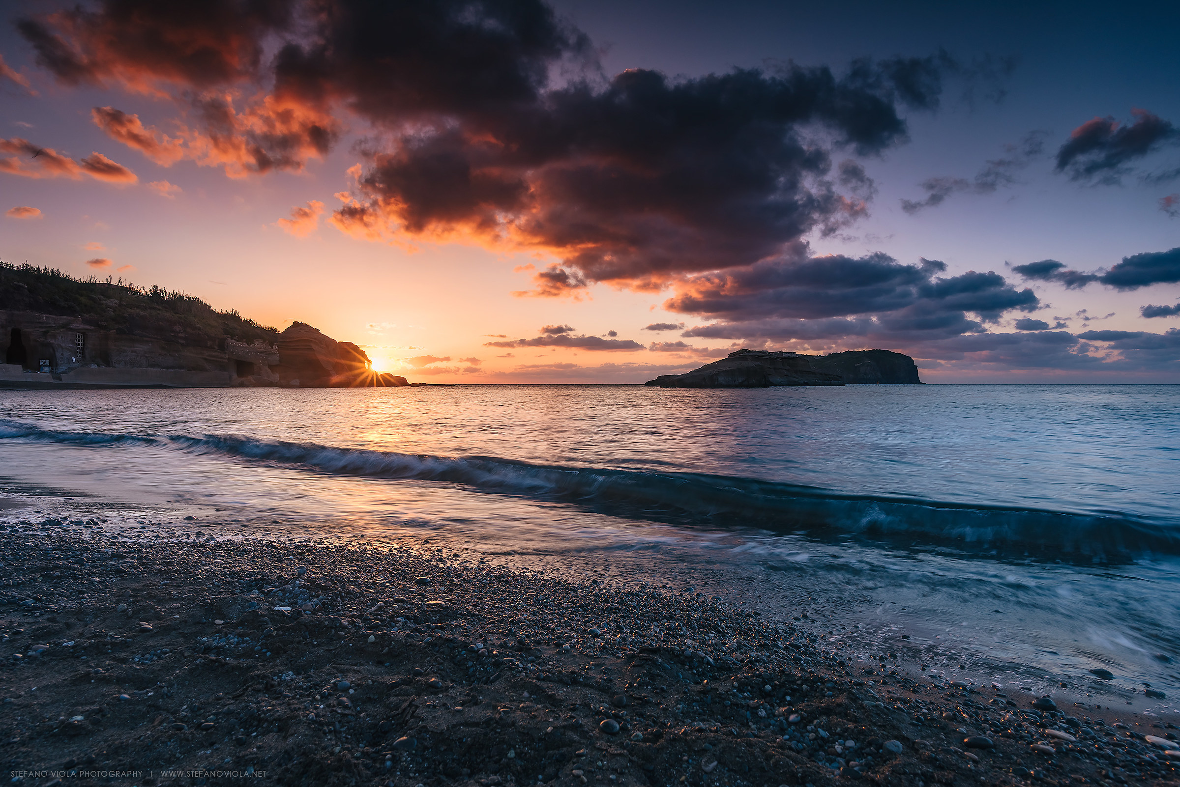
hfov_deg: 84.0
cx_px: 590
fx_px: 656
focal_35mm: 20
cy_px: 394
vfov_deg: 62.0
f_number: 11
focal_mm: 20
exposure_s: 1/5
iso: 31
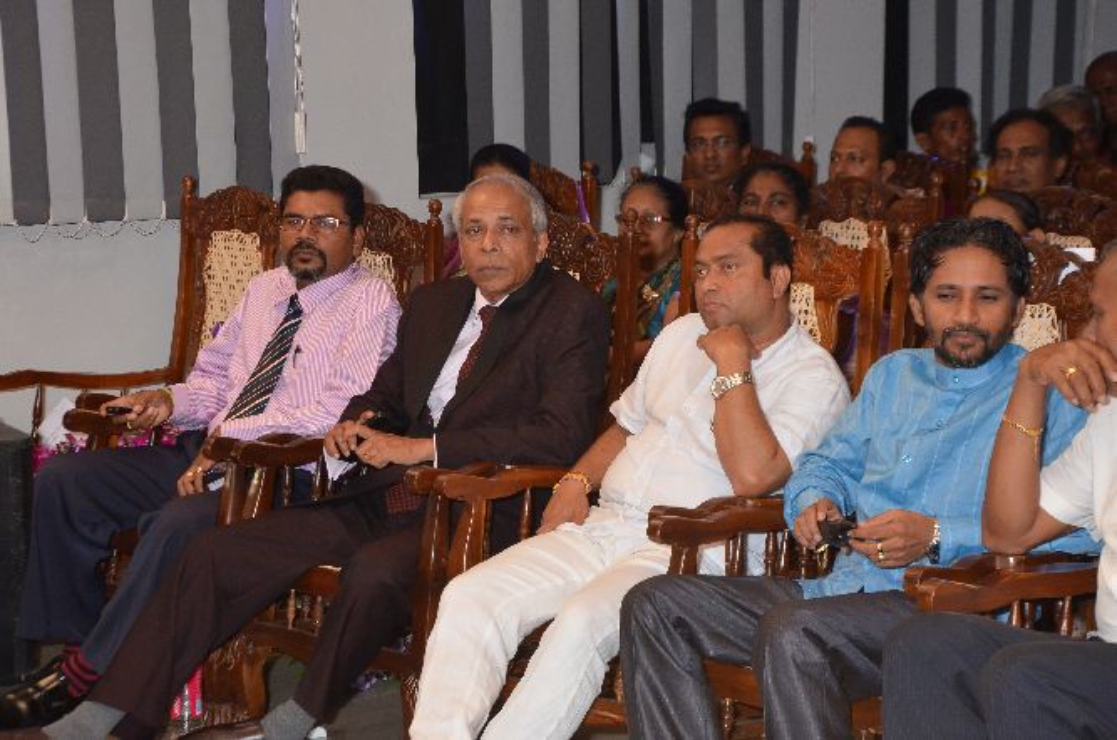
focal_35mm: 87
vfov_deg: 15.6
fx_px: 2694
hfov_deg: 23.4
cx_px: 558
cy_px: 370
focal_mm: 58
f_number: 6.3
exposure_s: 1/160
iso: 1250
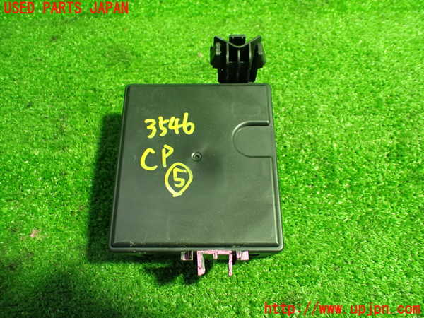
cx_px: 212
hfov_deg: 60.0
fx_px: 367
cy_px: 159
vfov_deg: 46.8
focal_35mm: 30
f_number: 2.3
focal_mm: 5.4
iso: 800
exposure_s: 1/50
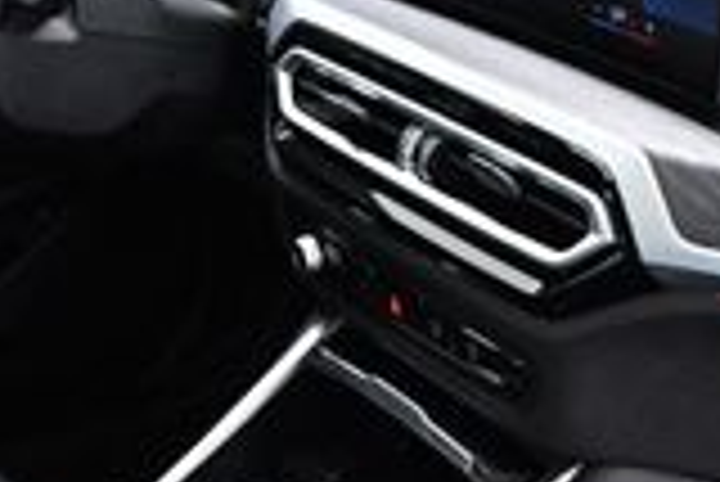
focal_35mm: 108
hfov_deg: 18.9
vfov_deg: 12.5
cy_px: 491
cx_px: 356
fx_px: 2162
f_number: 5.6
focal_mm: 18
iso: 2500
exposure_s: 1/125
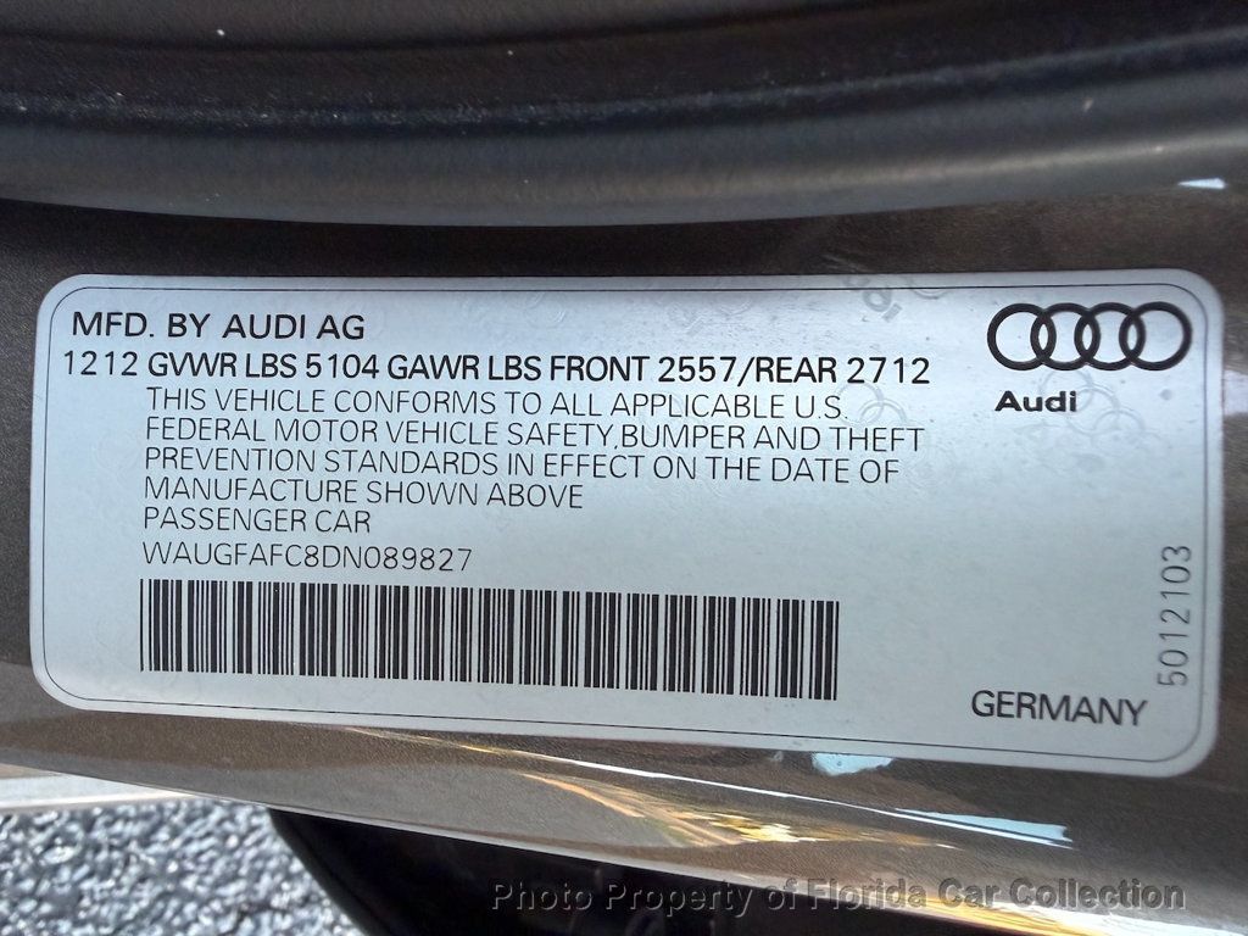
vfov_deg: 54.9
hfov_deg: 69.4
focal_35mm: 25
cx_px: 624
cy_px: 468
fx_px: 901
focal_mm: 2.22
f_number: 2.2
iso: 320
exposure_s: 1/121
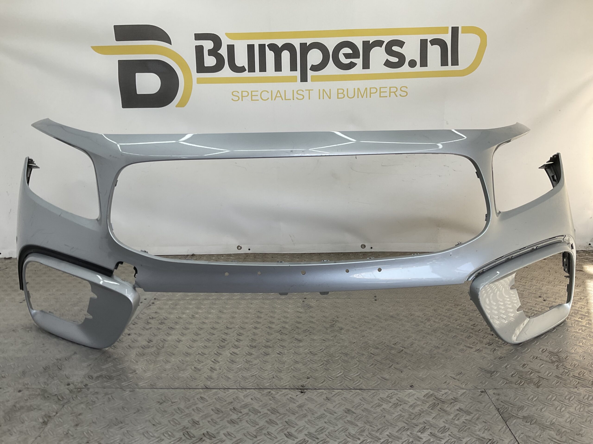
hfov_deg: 61.7
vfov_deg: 48.2
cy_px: 222
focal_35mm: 29
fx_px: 497
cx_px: 296
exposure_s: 1/257
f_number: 1.8
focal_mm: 3
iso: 16
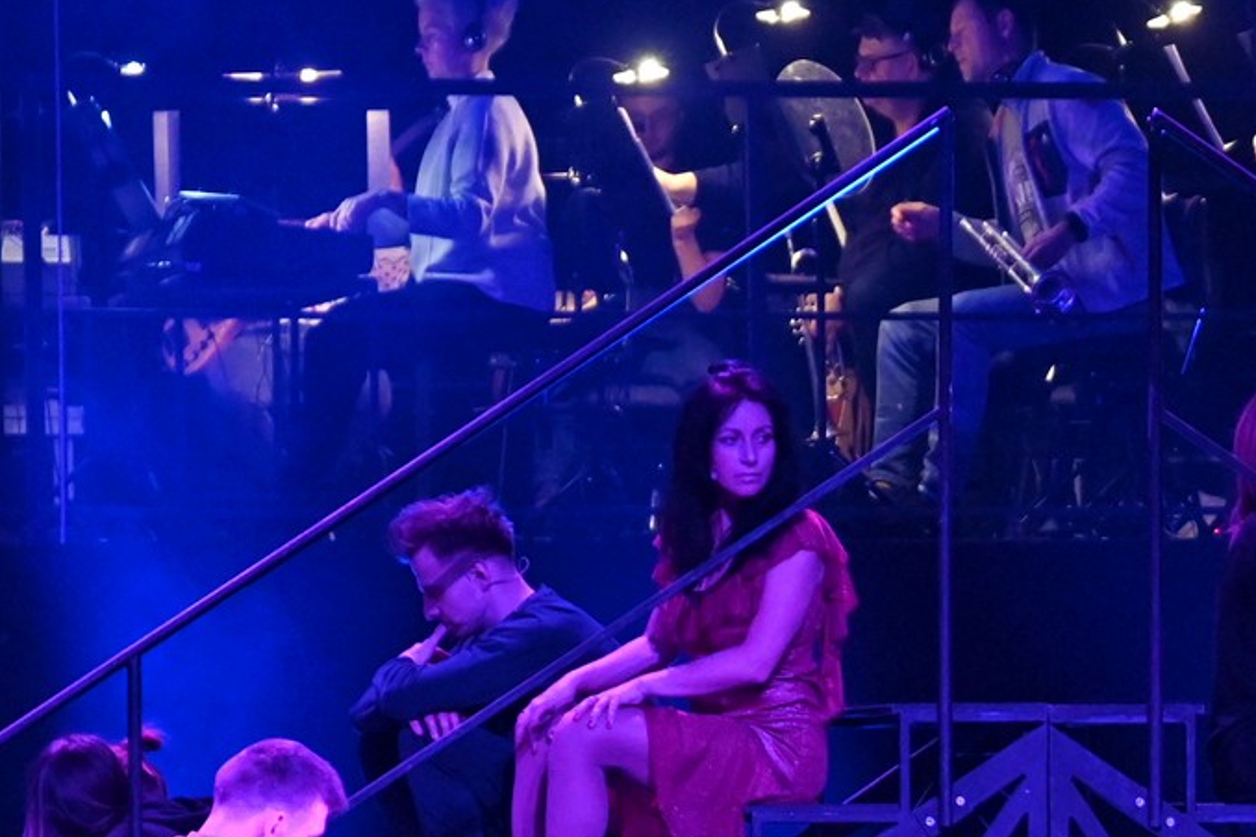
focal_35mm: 317
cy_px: 1105
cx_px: 928
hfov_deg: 6.5
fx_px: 11059
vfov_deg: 4.3
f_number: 4
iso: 2500
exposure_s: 1/60
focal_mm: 70
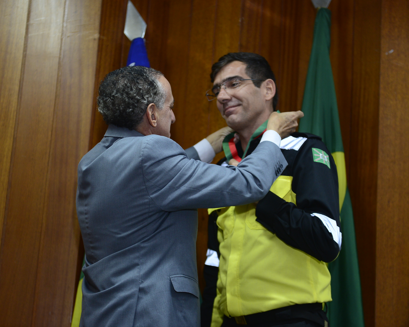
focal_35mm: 79
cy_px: 163
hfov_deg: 24.1
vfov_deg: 19.4
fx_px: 956
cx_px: 179
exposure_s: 1/125
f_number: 2.8
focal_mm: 70
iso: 1600
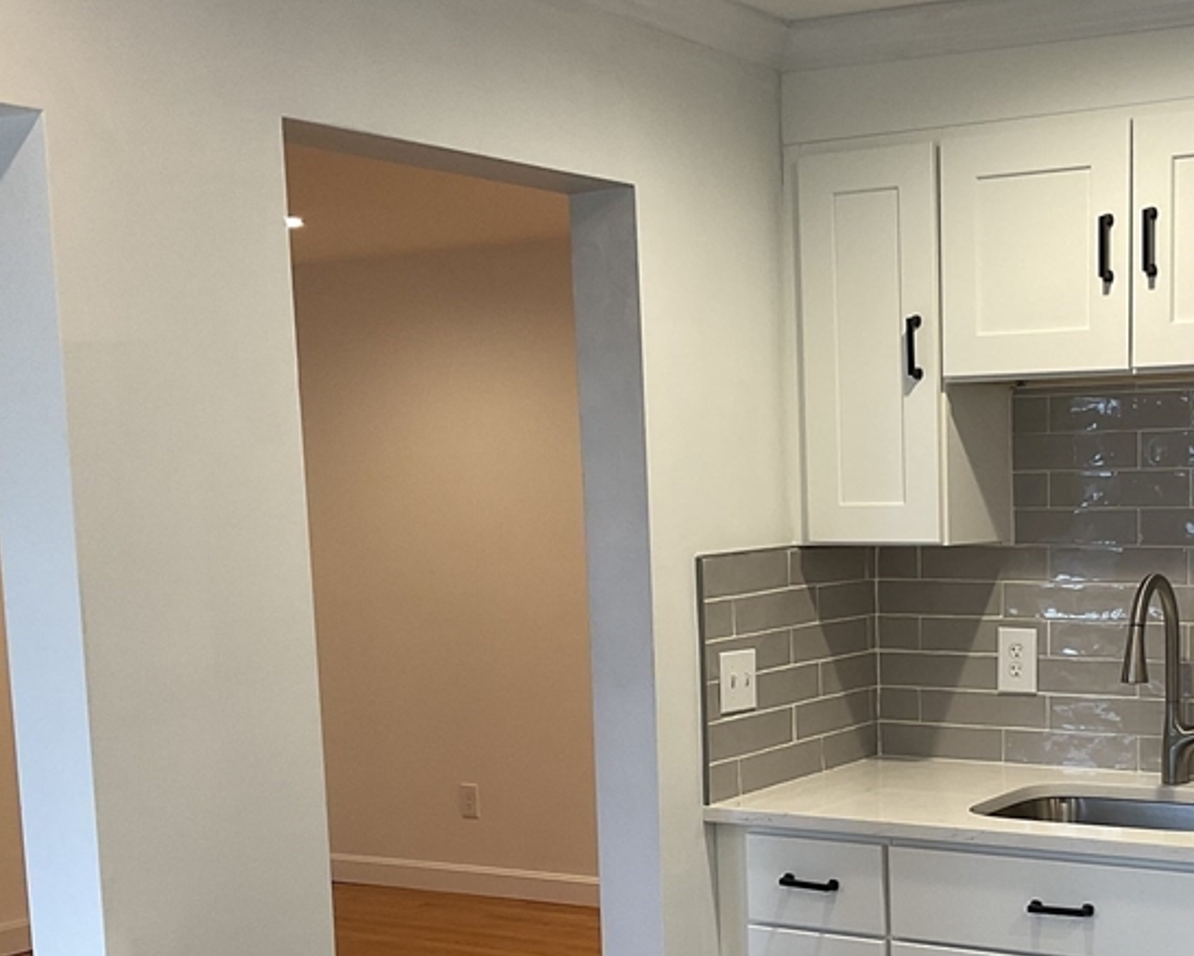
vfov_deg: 28.2
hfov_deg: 34.3
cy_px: 729
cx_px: 952
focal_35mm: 53
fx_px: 1874
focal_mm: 3
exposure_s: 1/60
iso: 40
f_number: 1.8
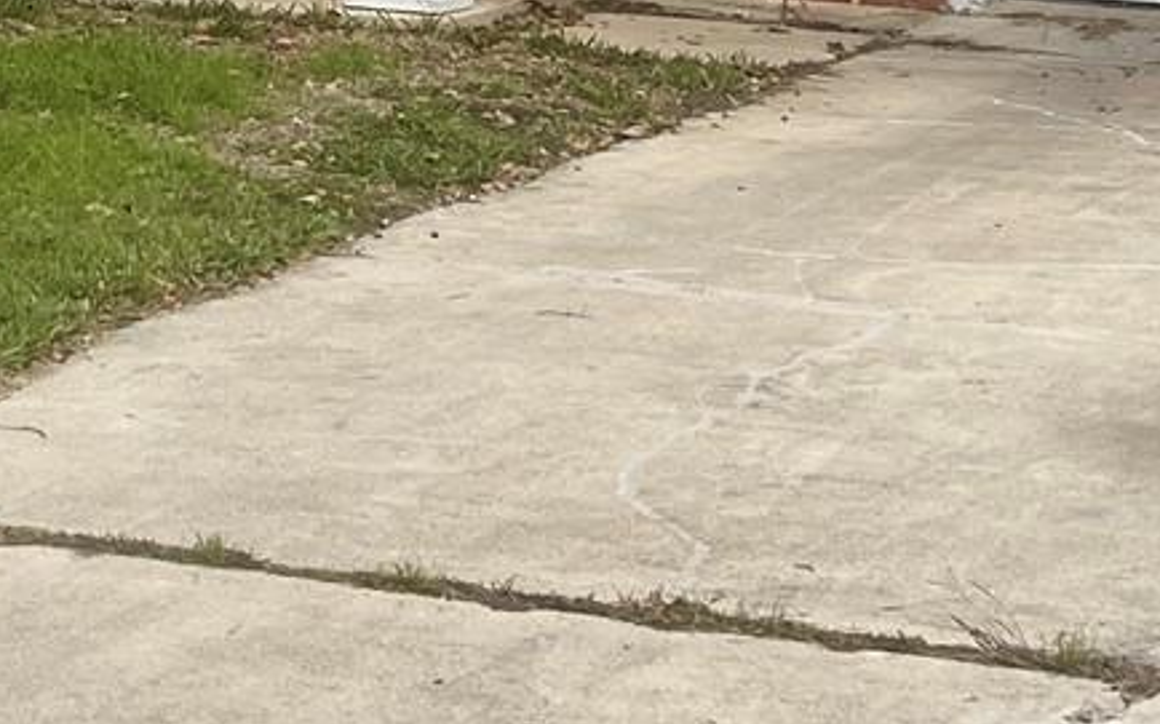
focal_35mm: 130
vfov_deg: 9.8
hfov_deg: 15.7
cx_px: -75
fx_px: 4109
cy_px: -361
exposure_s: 1/894
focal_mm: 5.7
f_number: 1.5
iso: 50
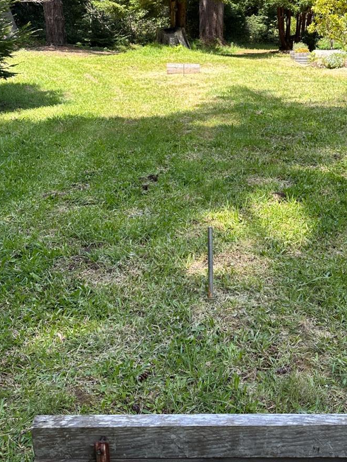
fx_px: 548
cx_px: 224
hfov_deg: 34.9
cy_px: 166
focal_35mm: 41
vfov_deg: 45.3
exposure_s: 1/623
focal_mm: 6.86
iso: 80
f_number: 1.78
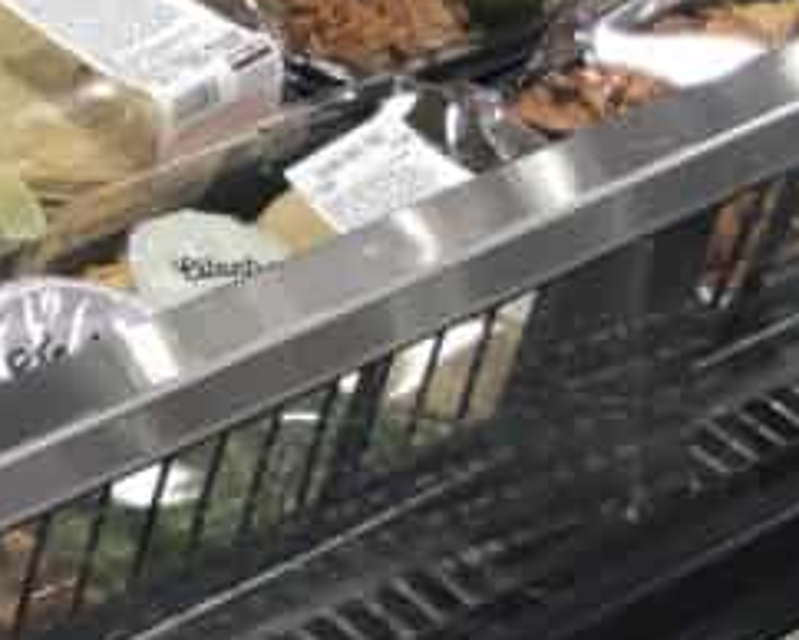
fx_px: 2887
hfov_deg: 13.5
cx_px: -812
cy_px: 40
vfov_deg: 12.5
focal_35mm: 122
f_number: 1.8
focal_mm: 3.99
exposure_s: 1/30
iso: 32
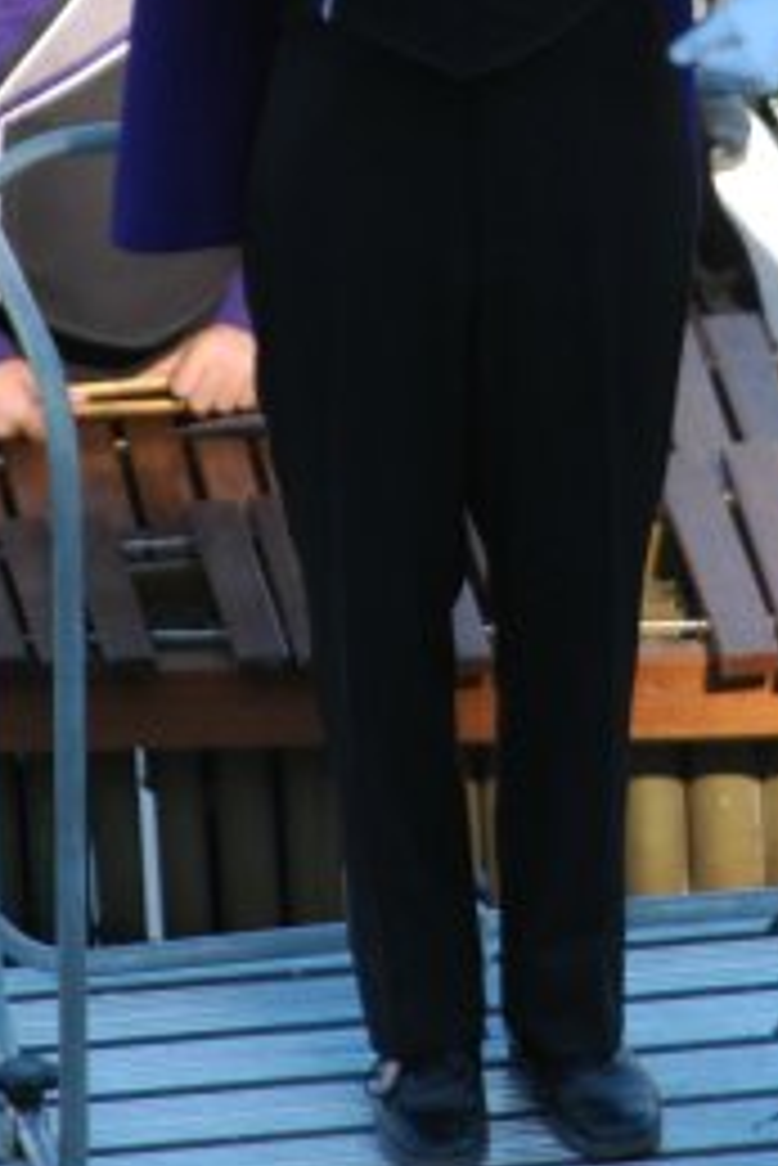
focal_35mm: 1249
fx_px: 40431
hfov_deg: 1.1
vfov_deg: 1.7
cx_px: 524
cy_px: -95
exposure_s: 1/250
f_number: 5.6
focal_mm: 360
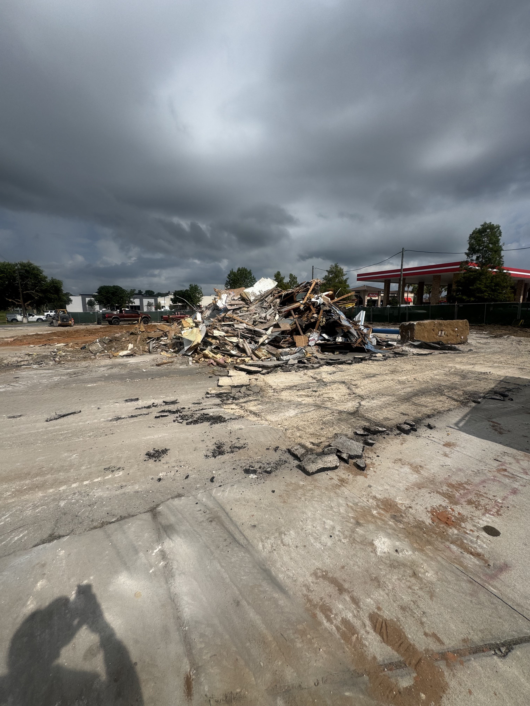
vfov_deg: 102.1
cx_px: 265
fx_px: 286
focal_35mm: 14
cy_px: 353
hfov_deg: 85.7
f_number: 2.2
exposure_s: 1/3906
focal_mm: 2.22
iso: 40
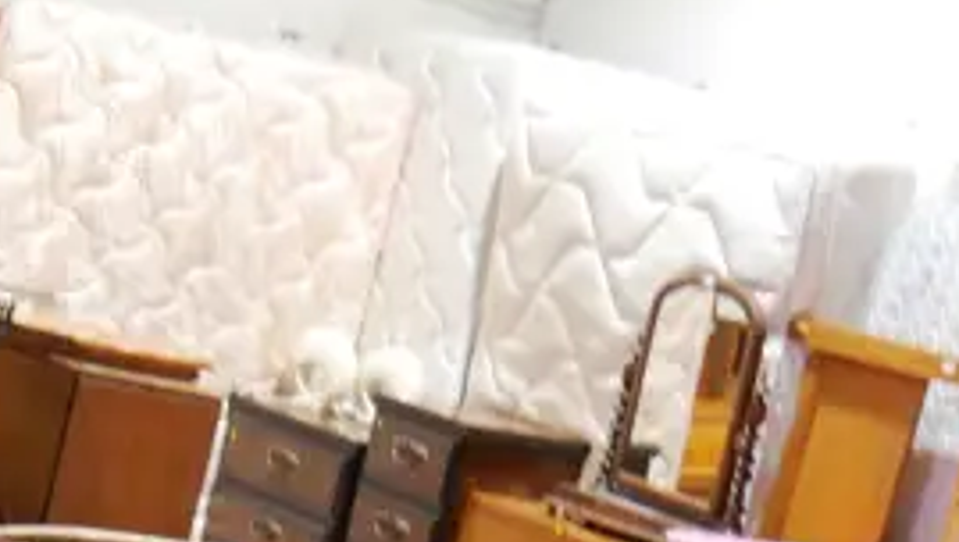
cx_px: 39
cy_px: 1164
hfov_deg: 18.1
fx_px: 2953
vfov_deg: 9.6
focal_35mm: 116
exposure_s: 1/60
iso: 500
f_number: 3.5
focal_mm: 14
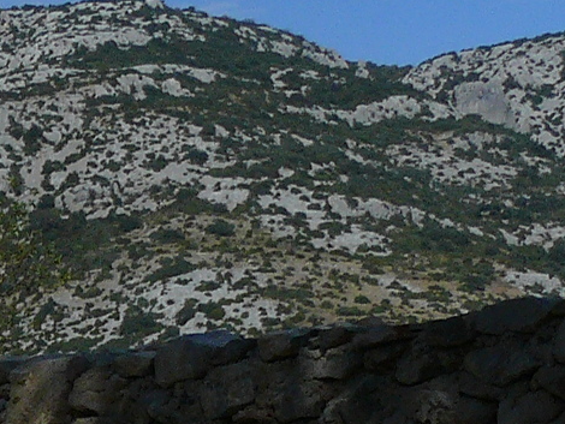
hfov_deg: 10.0
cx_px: -483
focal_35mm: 186
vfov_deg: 7.7
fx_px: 3037
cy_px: 856
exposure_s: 1/800
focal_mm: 7.4
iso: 100
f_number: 8
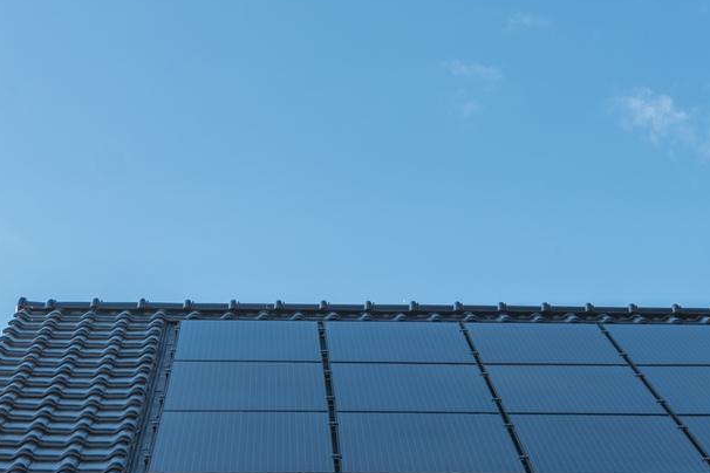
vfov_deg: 10.8
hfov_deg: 16.1
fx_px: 2505
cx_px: 450
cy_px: 262
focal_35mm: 127
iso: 200
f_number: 8
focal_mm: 50
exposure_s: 1/80
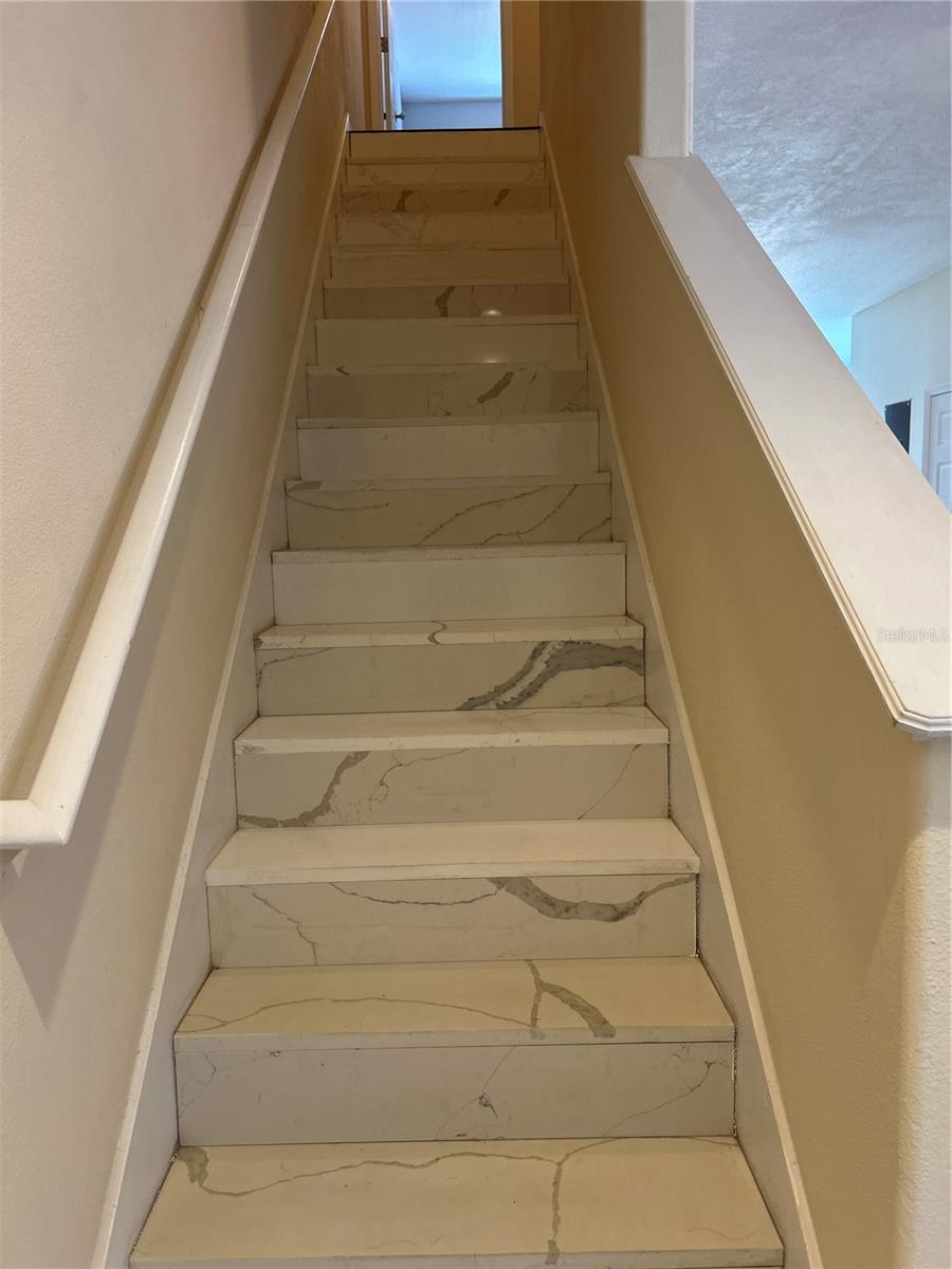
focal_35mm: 26
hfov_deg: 53.1
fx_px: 953
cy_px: 634
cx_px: 476
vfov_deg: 67.3
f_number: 1.5
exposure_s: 1/60
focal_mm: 5.7
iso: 100
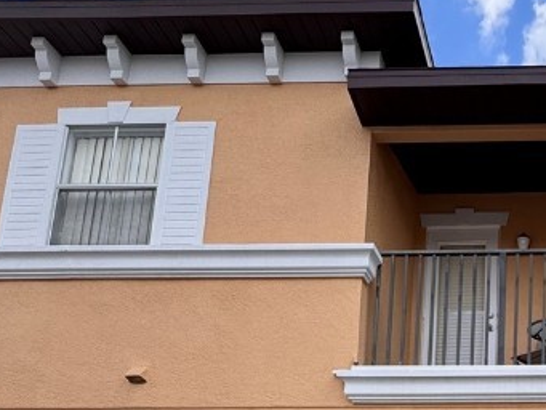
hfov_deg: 38.7
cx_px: 568
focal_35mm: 42
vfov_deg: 29.4
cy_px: 495
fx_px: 663
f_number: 2.2
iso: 50
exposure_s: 1/1034
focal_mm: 2.22
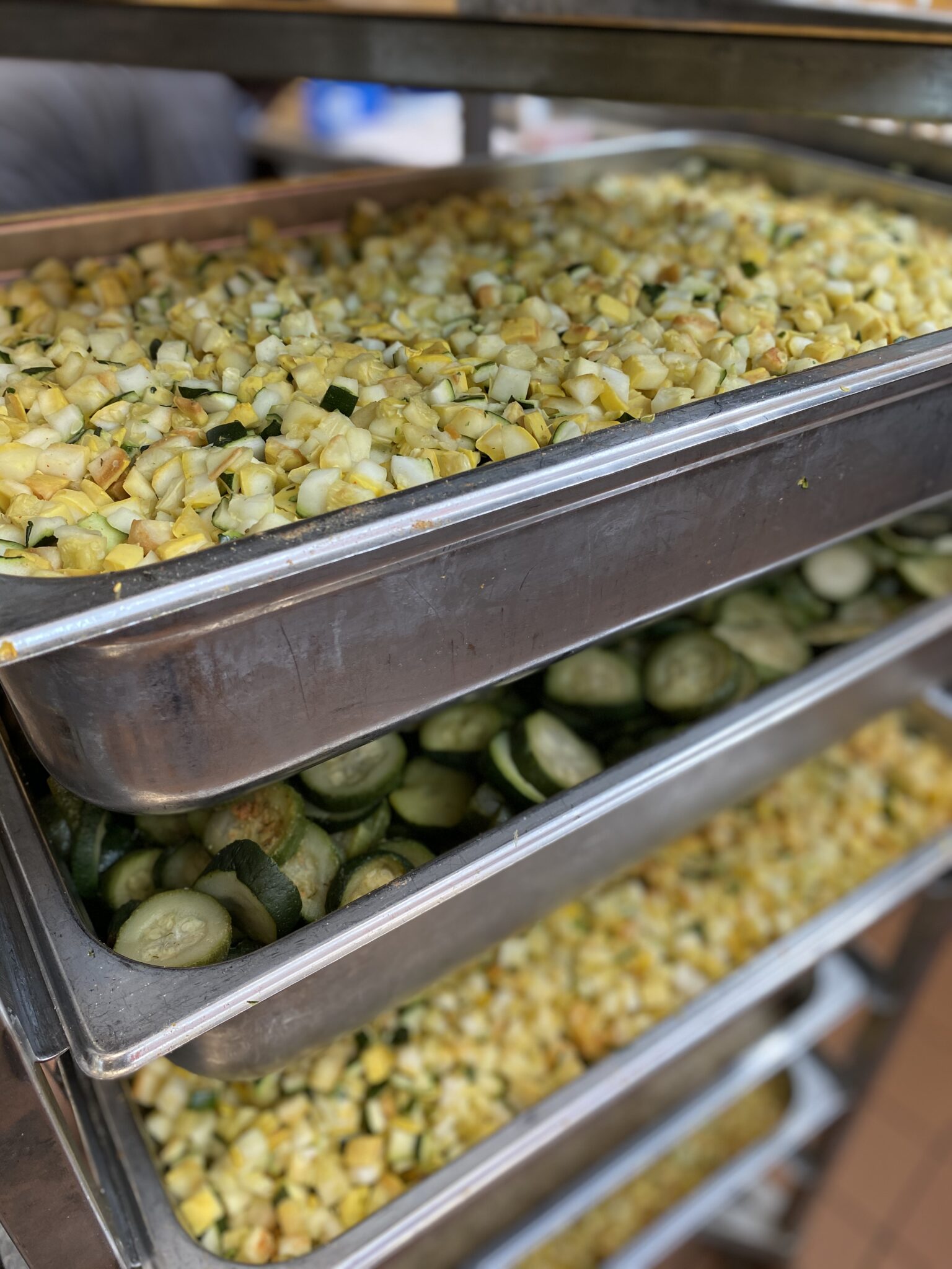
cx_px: 476
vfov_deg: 67.3
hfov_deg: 53.1
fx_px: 953
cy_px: 634
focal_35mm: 26
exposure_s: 1/66
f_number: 1.8
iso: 80
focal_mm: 4.25
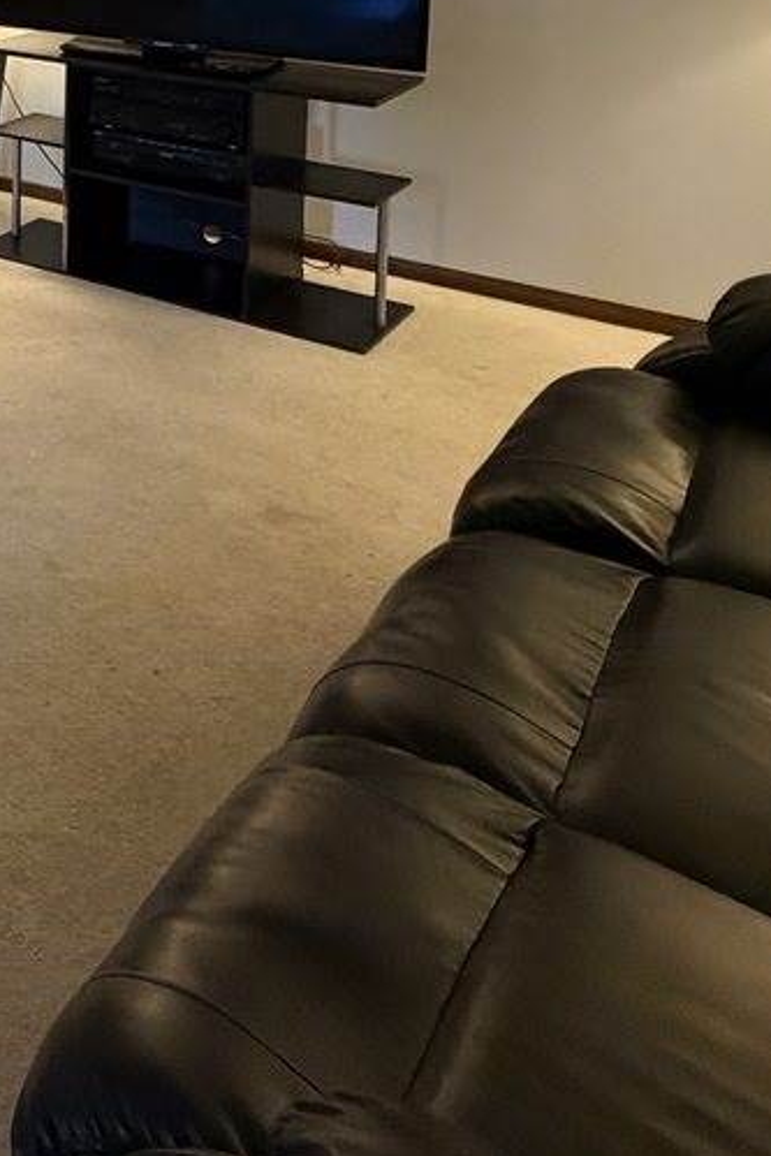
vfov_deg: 39.0
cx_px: -417
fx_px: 1348
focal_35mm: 42
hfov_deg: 24.2
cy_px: -83
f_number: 2.2
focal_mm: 2.22
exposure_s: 1/60
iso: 640
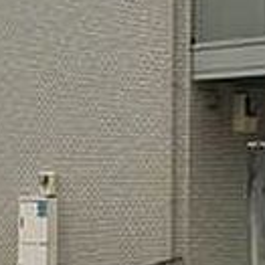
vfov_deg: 13.9
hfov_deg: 13.9
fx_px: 1083
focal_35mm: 125
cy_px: 103
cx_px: 166
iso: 25
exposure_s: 1/2849
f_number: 2.2
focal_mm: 4.15
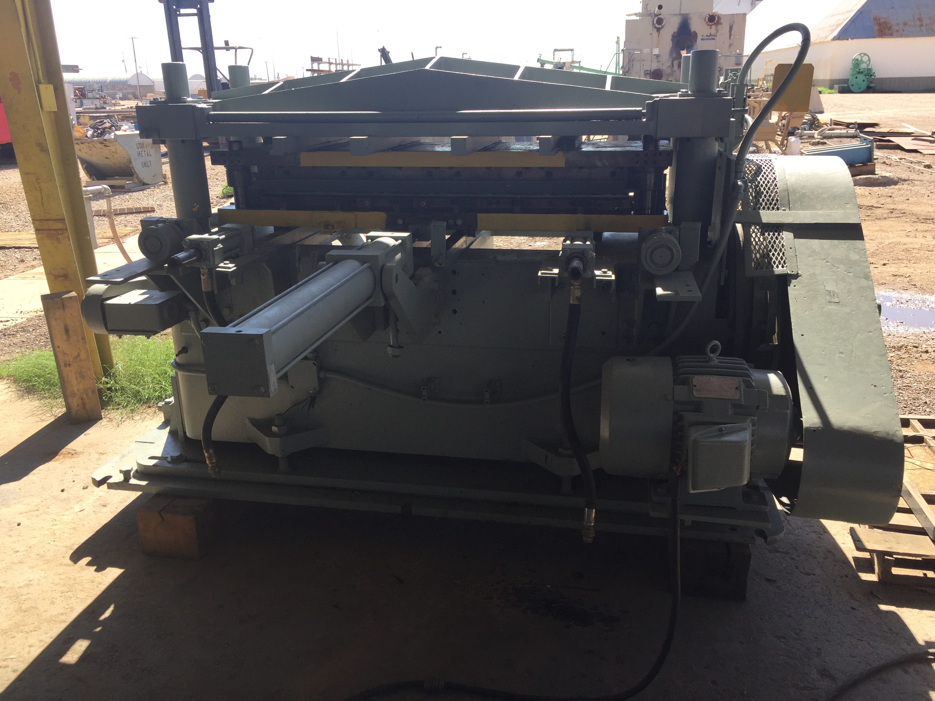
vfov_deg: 48.2
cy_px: 350
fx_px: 783
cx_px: 468
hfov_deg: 61.7
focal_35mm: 29
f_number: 2.2
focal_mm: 4.15
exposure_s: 1/628
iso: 32
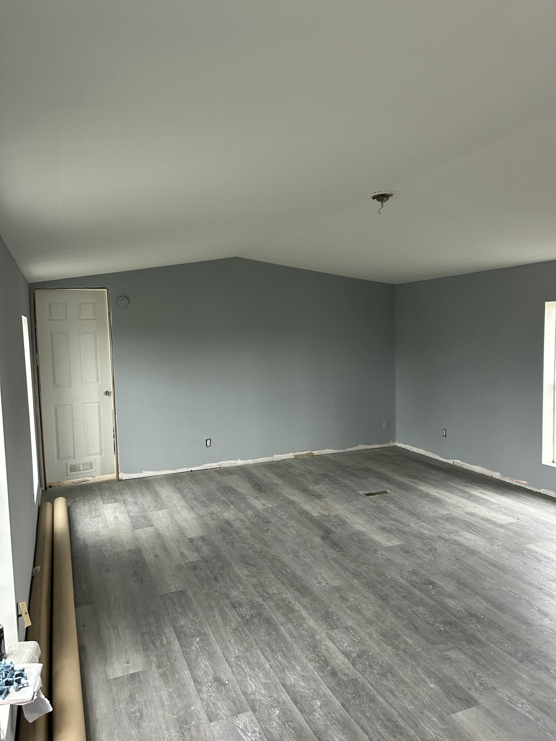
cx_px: 278
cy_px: 370
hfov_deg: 53.1
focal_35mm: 26
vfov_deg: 67.3
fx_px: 557
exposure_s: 1/60
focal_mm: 5.7
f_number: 1.5
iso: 200
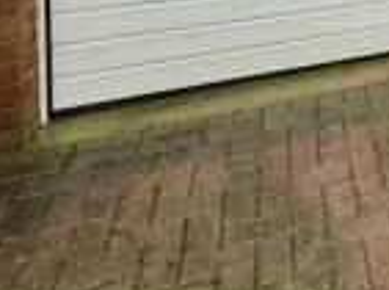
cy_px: -173
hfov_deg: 22.8
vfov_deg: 20.6
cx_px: 661
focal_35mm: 58
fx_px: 650
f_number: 2.2
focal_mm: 2.22
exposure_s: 1/99
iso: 100
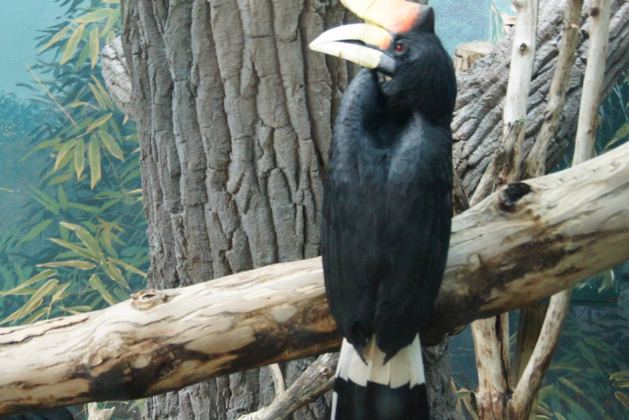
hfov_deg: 26.5
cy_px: 186
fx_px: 1328
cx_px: 228
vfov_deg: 18.0
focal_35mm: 76
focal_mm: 30
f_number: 4.5
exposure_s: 1/40
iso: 1600
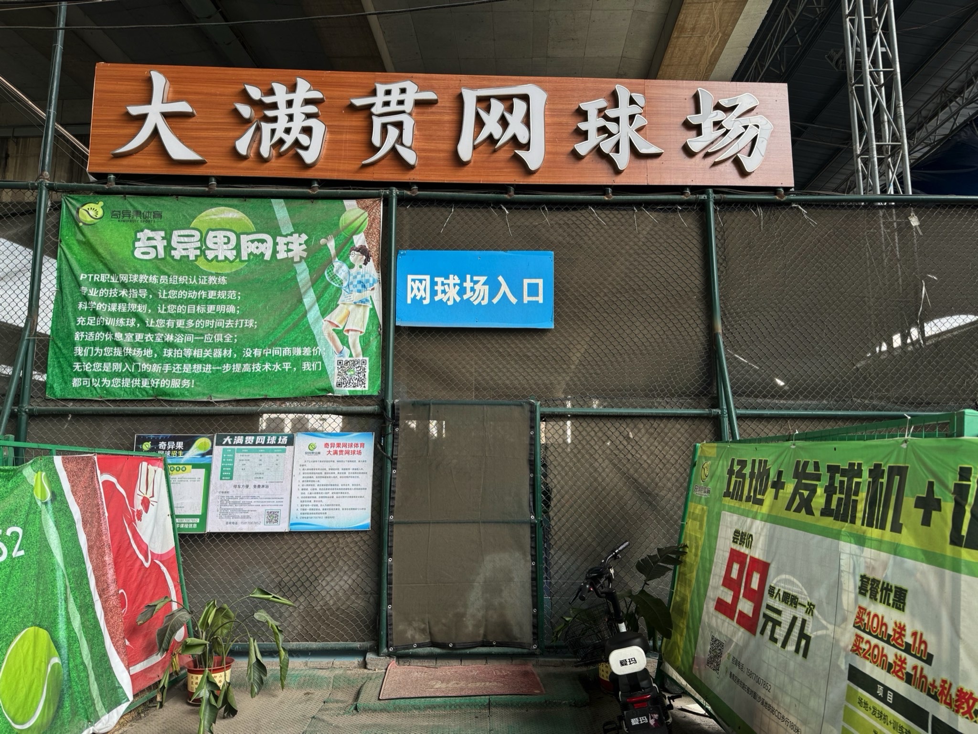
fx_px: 678
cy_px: 367
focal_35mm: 24
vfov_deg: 56.9
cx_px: 489
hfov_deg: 71.6
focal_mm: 6.76
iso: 100
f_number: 1.78
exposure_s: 1/121
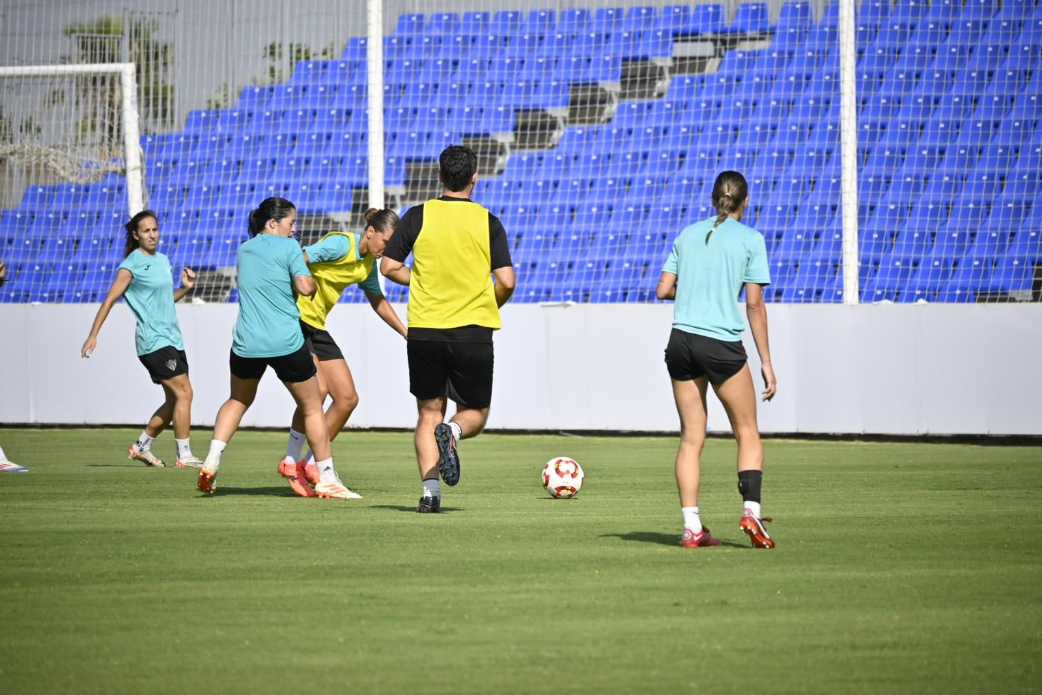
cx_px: 521
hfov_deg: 6.5
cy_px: 348
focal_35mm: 315
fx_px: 9118
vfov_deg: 4.4
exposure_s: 1/1000
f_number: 6
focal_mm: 210
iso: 160
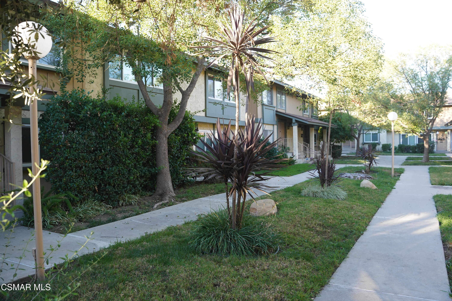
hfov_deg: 65.5
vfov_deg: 46.4
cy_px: 150
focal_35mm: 28
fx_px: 352
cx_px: 226
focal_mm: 28
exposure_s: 1/160
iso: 250
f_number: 4
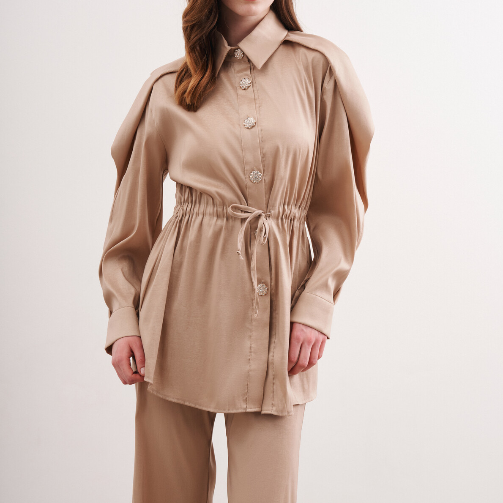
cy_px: 196
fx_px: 1332
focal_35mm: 81
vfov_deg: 21.4
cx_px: 251
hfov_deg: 21.4
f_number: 11
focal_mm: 63
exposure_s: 1/160
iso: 400
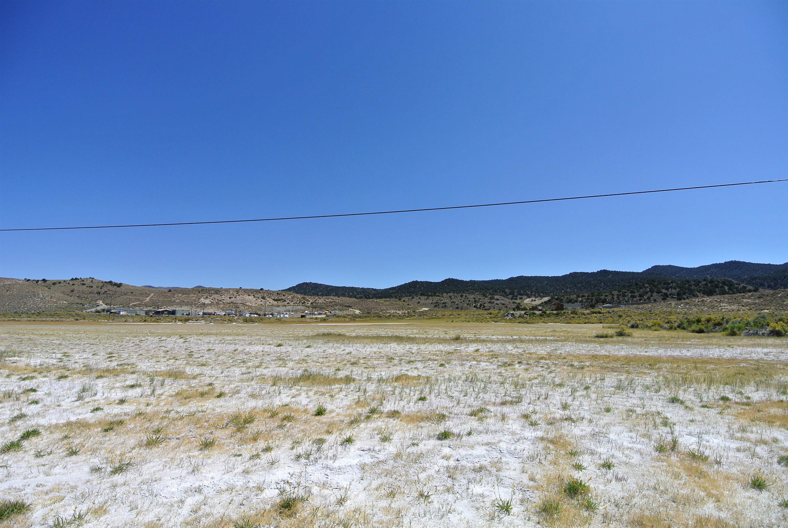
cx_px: 394
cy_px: 264
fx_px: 394
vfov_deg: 67.5
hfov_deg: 89.9
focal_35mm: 18
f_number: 5
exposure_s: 1/1000
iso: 100
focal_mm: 6.7
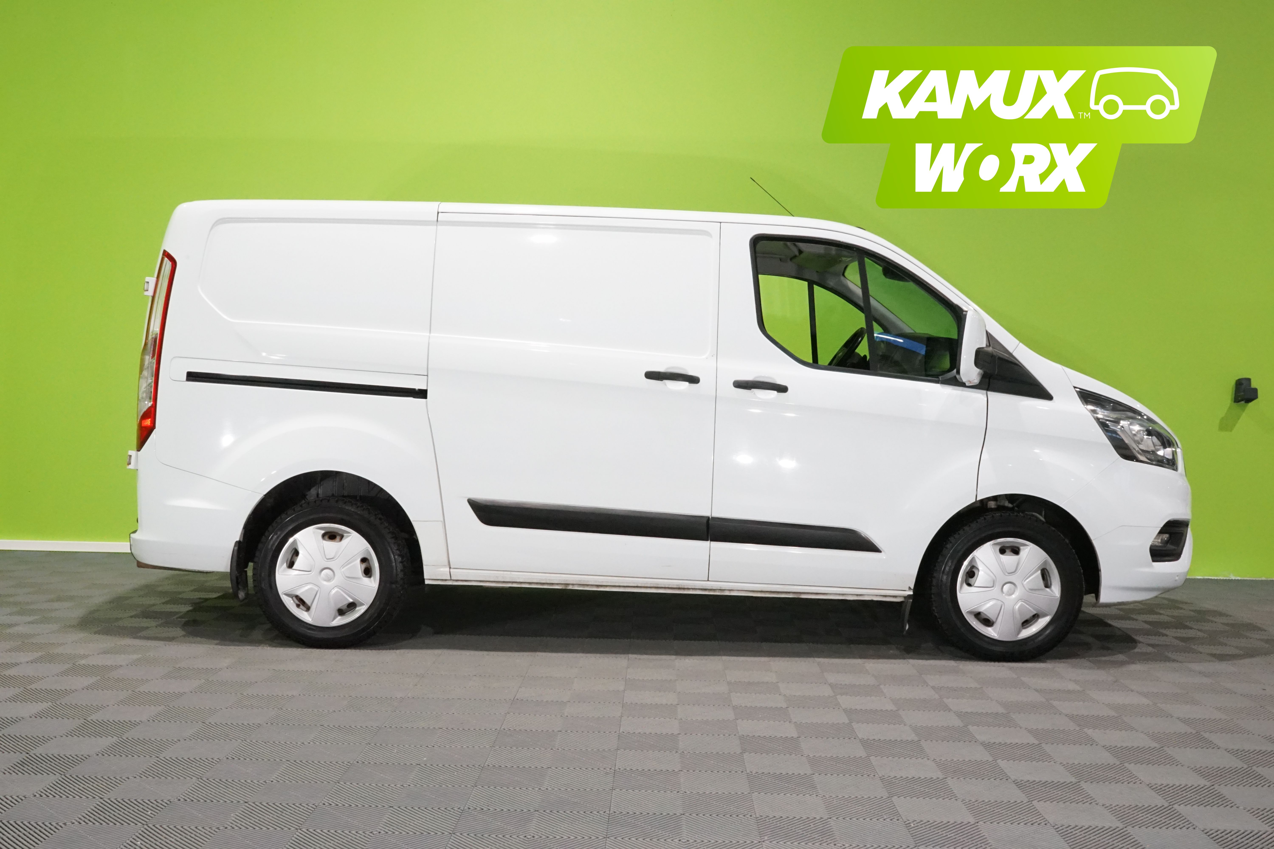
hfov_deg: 53.1
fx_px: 1274
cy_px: 424
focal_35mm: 36
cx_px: 637
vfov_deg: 36.9
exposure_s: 1/20
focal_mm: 36
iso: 6400
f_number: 25
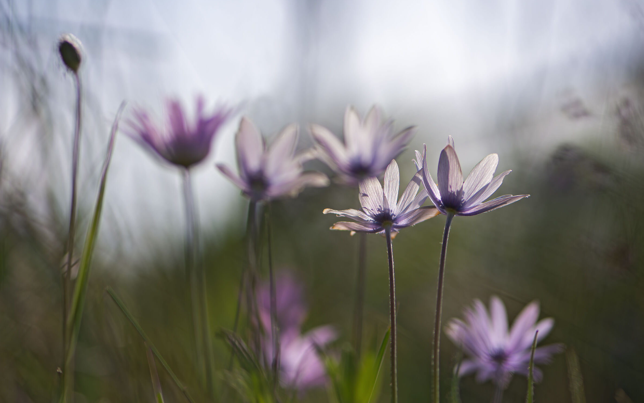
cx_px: 322
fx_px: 2835
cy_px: 204
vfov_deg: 8.1
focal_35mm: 162
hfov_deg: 13.0
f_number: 3.2
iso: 100
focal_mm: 105
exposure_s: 1/2500
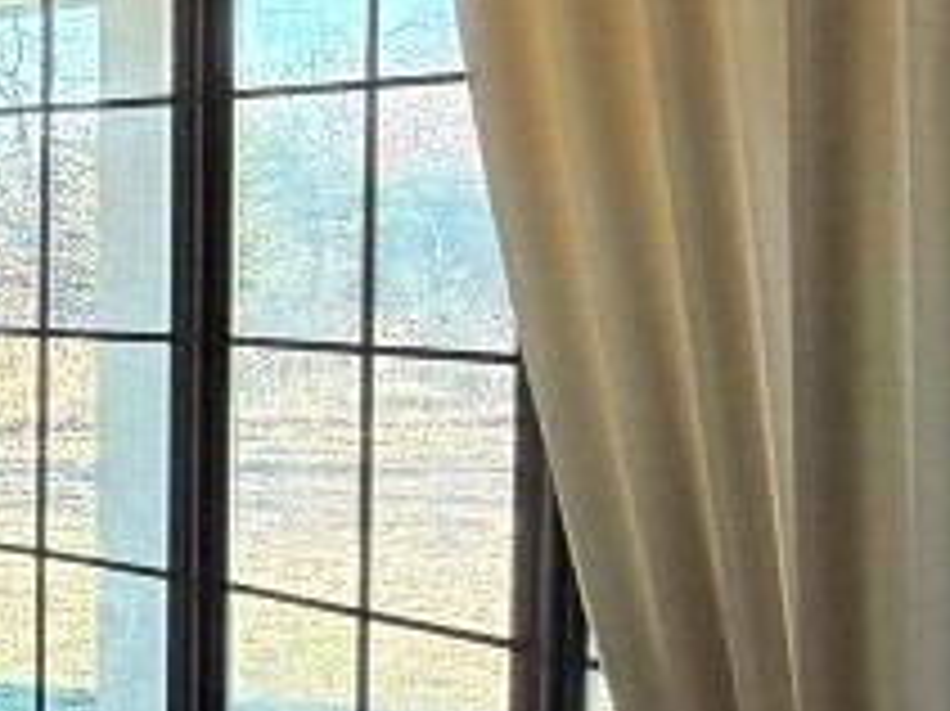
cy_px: 279
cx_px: -1238
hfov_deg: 16.0
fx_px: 1865
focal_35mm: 68
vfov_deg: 21.6
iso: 320
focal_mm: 2.22
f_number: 2.2
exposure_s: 1/100
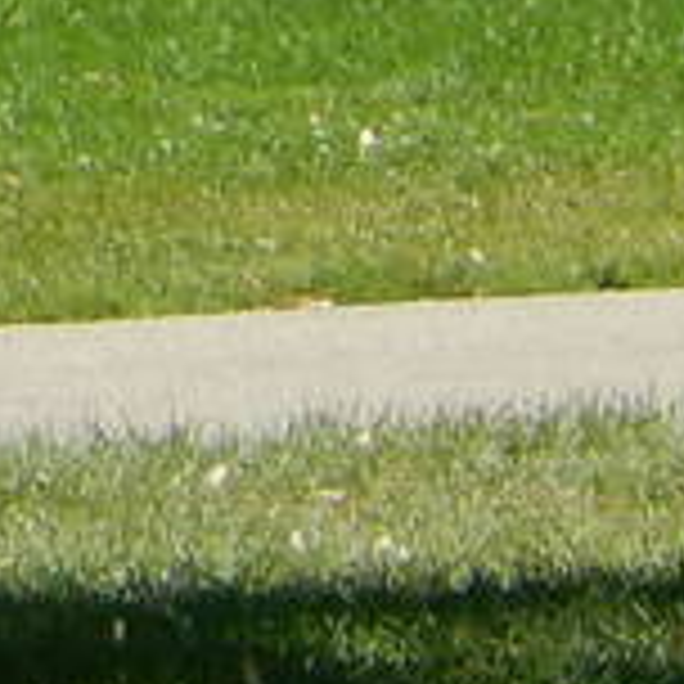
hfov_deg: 1.3
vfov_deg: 1.3
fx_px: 30560
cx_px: -1490
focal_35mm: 1367
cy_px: -1161
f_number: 5.6
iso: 125
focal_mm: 26.4
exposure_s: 1/400
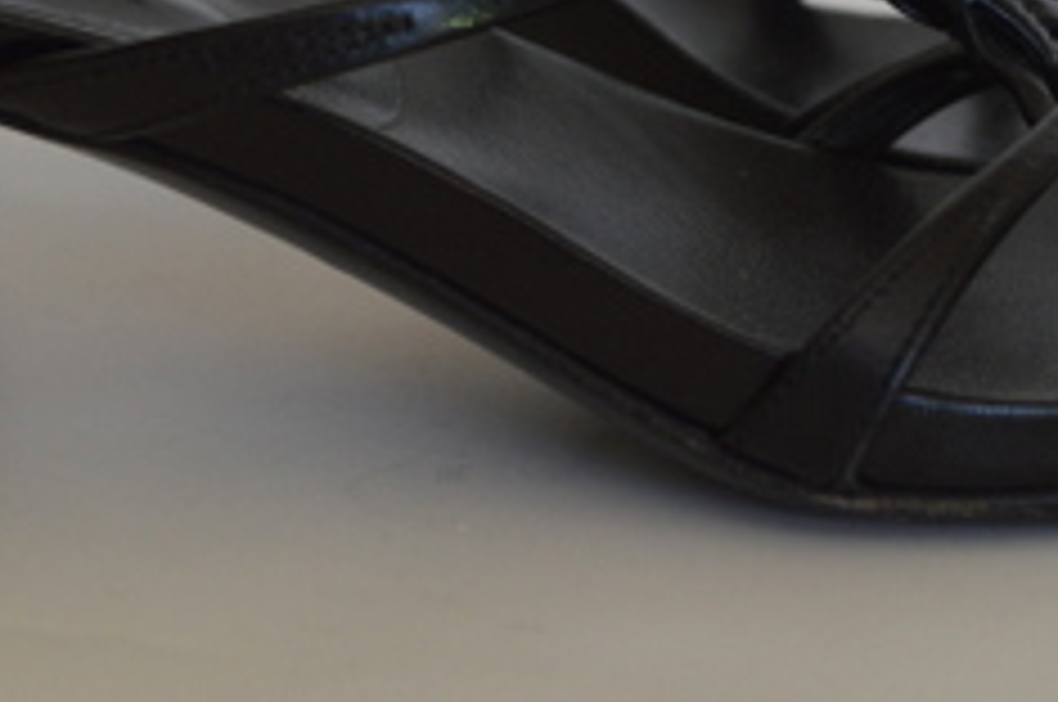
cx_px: 450
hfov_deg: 14.4
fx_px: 4197
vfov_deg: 9.5
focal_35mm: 143
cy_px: 140
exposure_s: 1/125
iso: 400
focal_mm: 32
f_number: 5.6
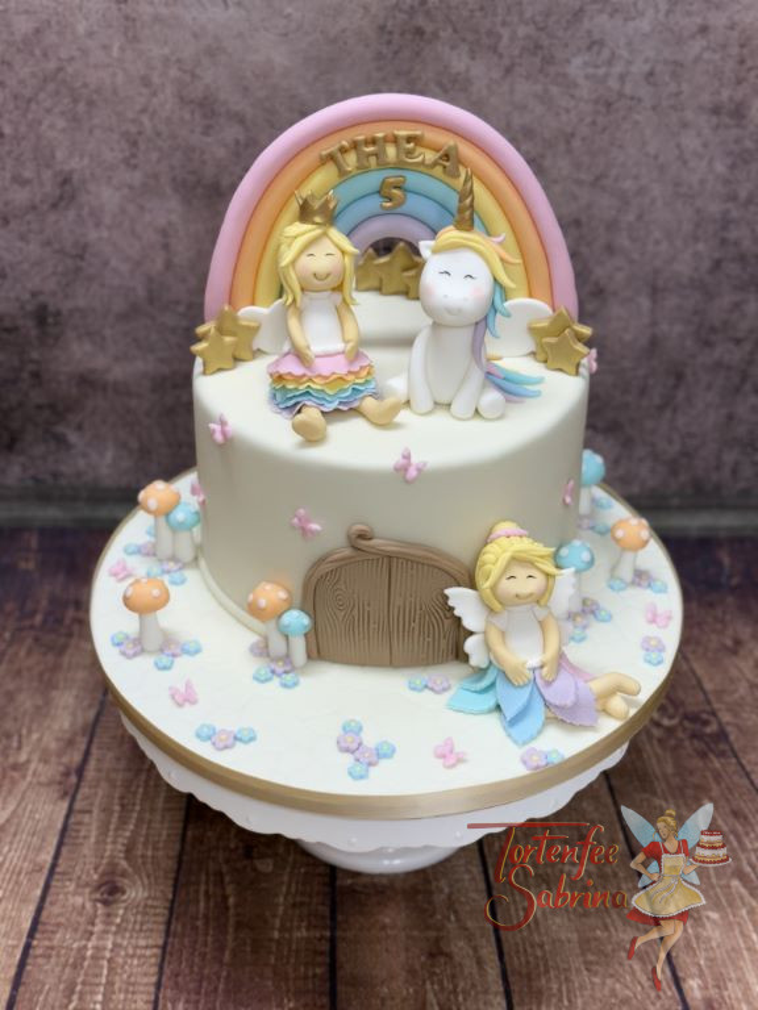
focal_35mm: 48
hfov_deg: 30.3
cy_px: 505
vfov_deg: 39.7
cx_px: 379
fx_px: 1401
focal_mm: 6.76
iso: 80
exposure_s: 1/100
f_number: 1.78
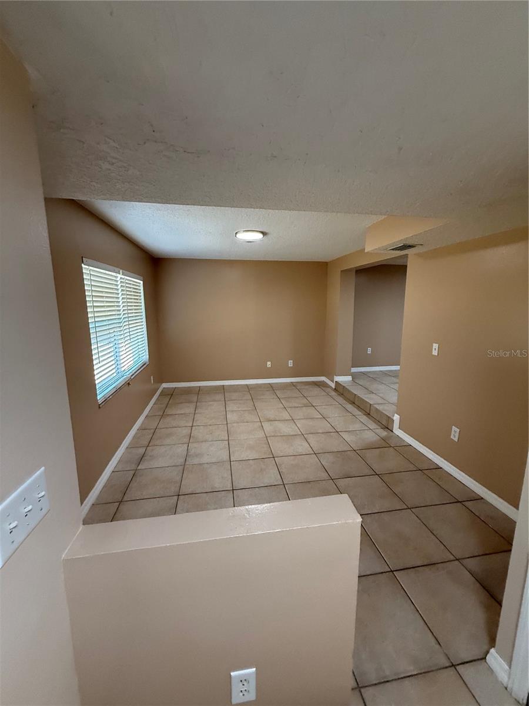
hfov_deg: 85.7
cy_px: 353
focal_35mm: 14
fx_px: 285
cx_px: 264
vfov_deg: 102.1
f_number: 2.2
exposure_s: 1/120
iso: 400
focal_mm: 2.22
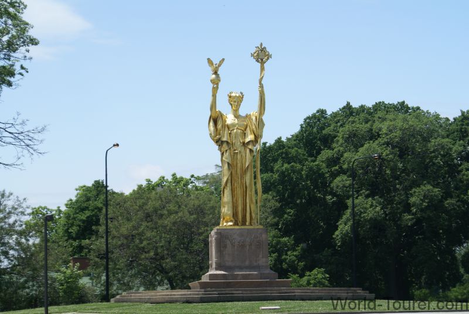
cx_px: 234
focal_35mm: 105
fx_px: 1370
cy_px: 157
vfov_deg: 13.1
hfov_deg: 19.4
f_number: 8
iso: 100
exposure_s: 1/160
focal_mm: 70
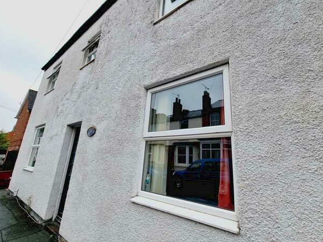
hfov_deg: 97.8
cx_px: 180
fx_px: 140
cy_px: 114
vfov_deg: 81.6
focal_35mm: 15
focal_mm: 2.2
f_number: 2.2
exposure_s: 1/389
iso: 50
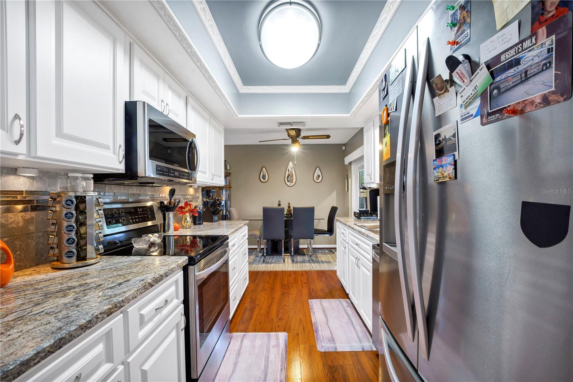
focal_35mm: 15
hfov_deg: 100.4
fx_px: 239
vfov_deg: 77.3
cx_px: 286
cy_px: 191
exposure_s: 1/3.33
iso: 200
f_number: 10
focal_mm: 10
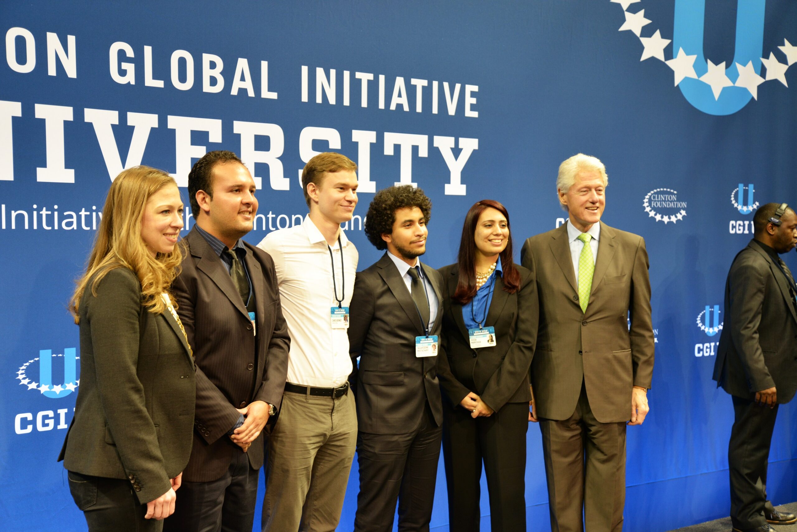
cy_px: 266
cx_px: 398
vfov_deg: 29.3
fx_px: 1019
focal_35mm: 46
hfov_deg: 42.7
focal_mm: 46
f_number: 4.2
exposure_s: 1/60
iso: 450
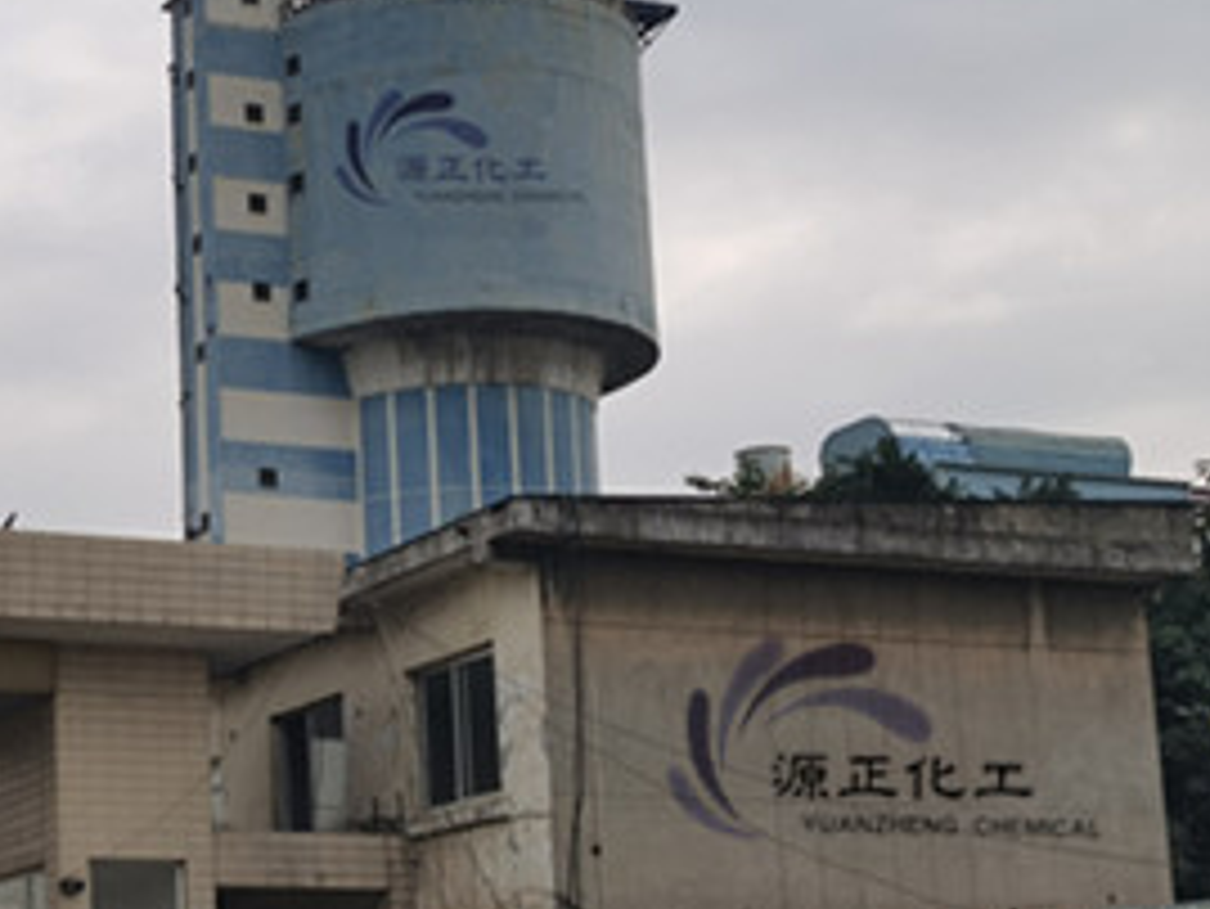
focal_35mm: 78
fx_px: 2728
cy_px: 632
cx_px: 130
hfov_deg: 24.3
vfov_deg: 18.8
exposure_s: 1/3472
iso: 50
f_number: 1.6
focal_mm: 5.56
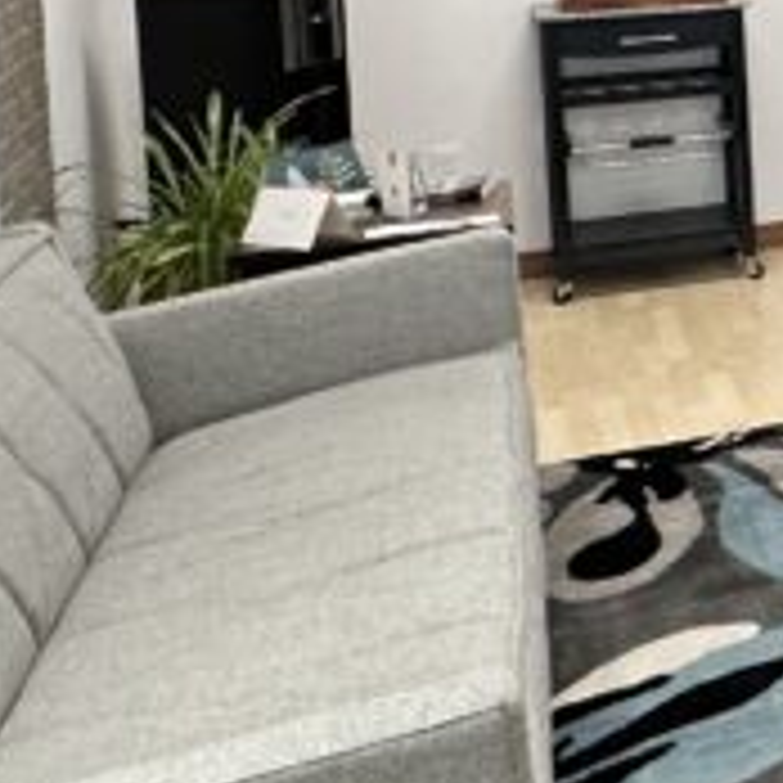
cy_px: -70
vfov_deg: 22.7
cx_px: 1462
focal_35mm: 72
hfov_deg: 18.2
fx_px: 1843
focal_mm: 2.22
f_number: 2.2
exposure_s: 1/120
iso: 160
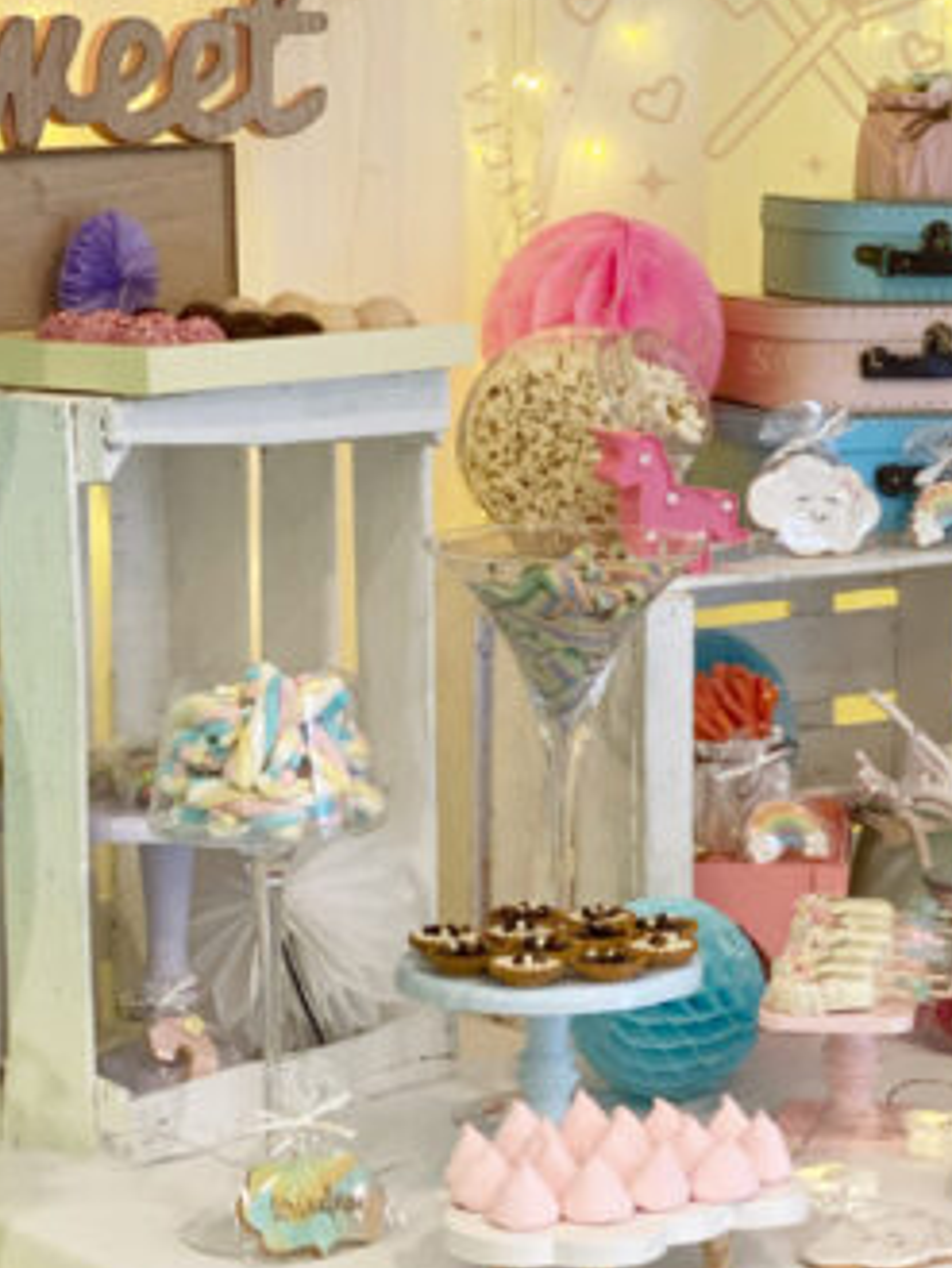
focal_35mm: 117
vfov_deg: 16.8
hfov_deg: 12.6
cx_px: 750
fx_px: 4287
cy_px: 470
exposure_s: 1/100
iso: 250
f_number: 2
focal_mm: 6
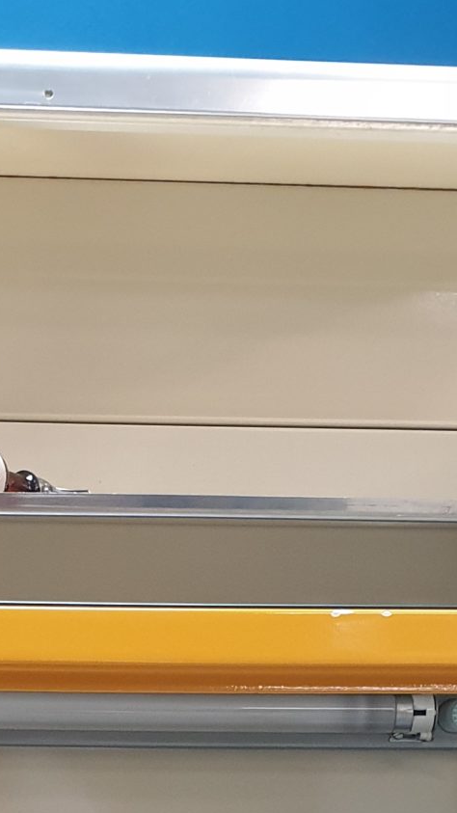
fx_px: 1853
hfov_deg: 13.9
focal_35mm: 86
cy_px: 925
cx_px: 49
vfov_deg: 23.1
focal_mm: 4.3
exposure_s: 1/33
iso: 320
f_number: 2.4
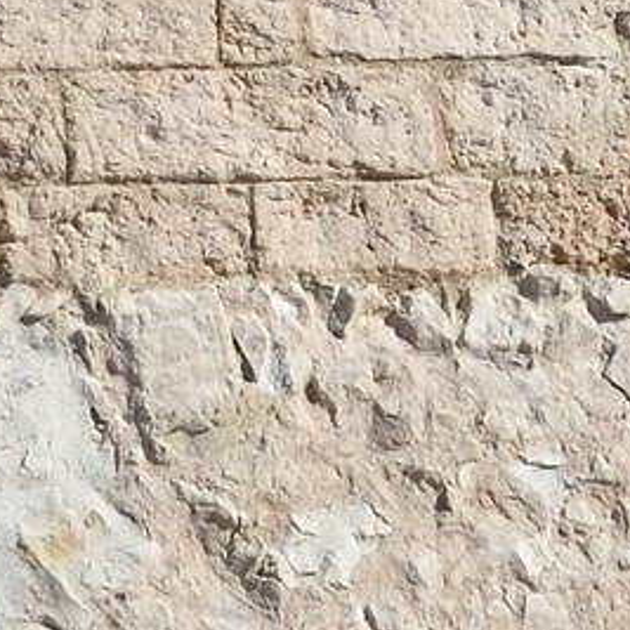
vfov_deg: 1.1
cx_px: 420
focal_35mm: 1525
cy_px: -1899
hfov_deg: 1.1
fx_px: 31401
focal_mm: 200
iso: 200
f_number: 10
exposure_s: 1/640
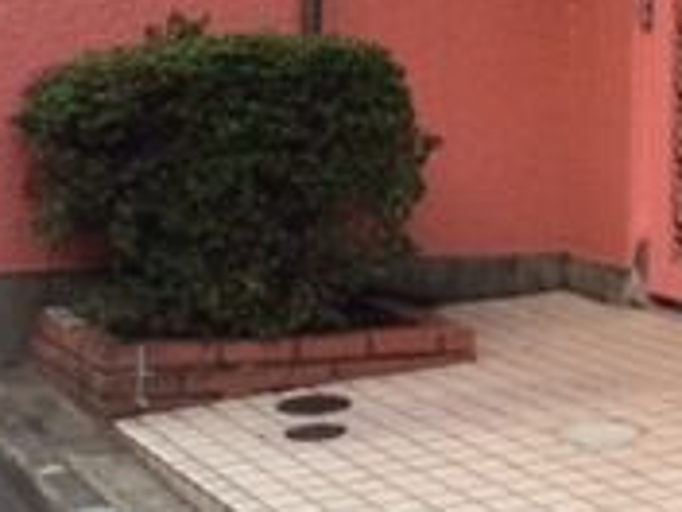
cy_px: 39
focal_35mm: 99
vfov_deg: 14.8
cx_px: 244
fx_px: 1950
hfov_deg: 19.8
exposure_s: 1/30
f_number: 2.2
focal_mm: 4.15
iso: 50
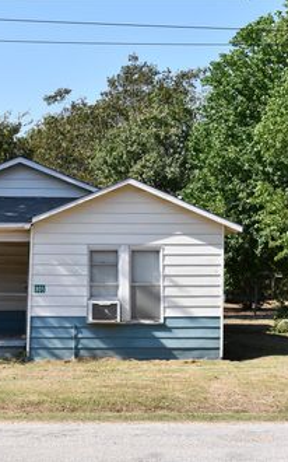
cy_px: 232
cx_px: -4
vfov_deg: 23.6
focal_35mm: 88
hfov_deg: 14.6
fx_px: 1106
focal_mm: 38
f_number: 9
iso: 100
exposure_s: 1/250
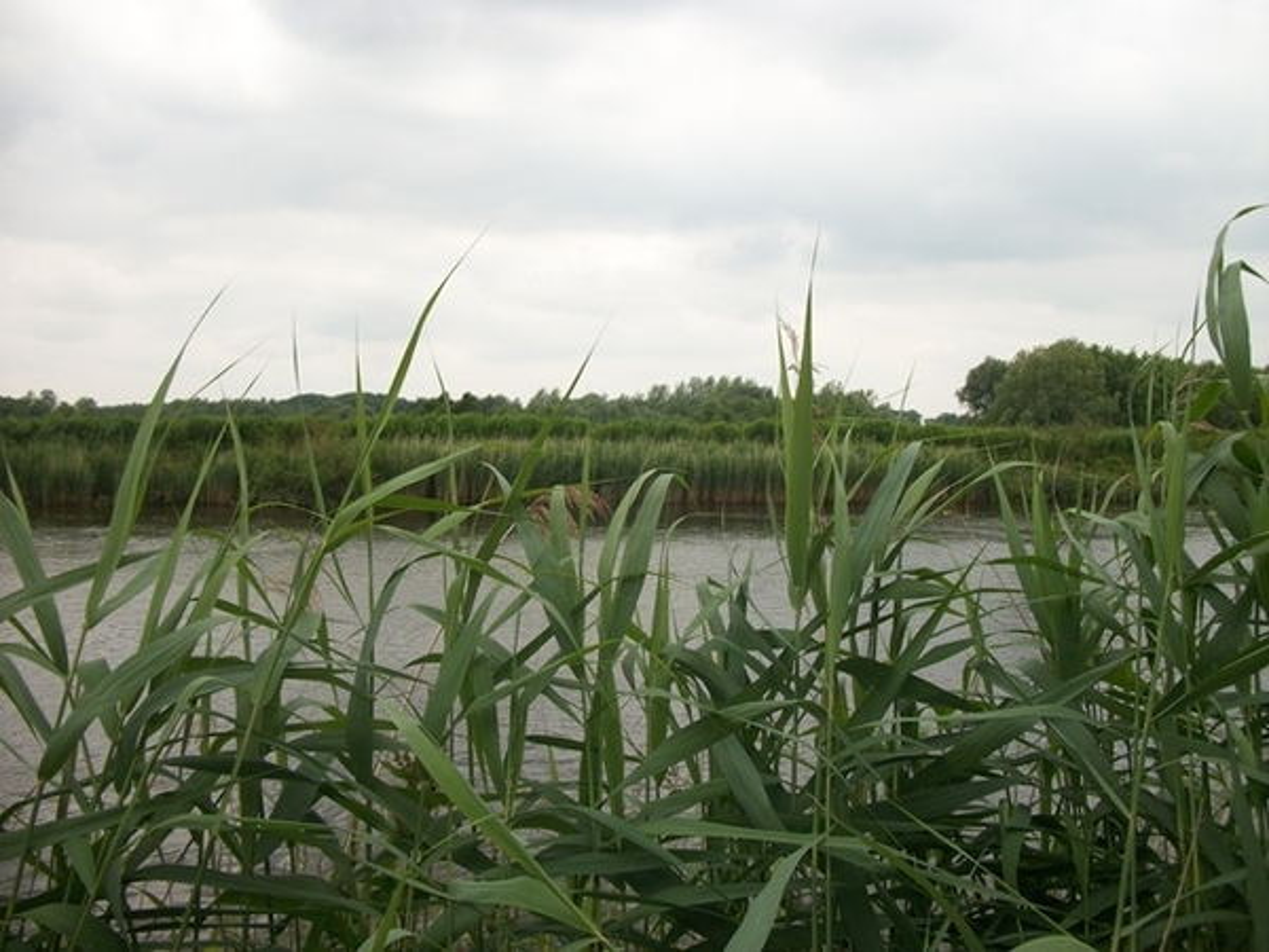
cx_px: 634
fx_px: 1173
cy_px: 476
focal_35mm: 32
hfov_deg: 56.8
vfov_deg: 44.2
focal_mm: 5.7
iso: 80
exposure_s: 1/100
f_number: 8.8
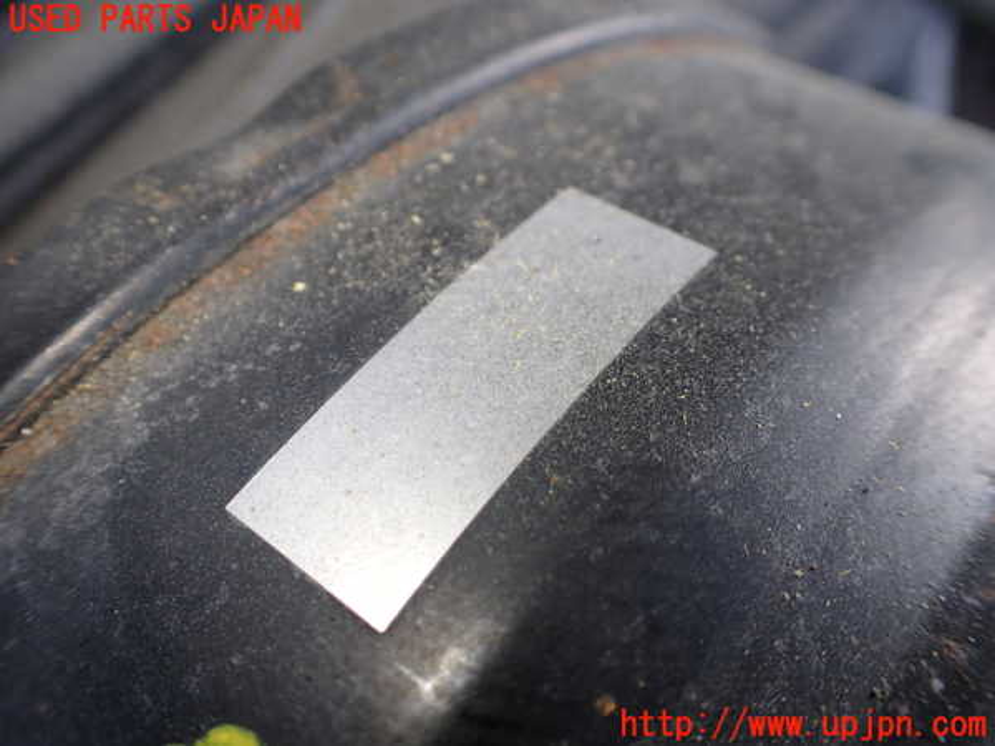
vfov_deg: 46.8
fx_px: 862
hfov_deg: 60.0
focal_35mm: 30
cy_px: 373
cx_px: 498
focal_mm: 5.4
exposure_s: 1/125
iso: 160
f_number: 2.3
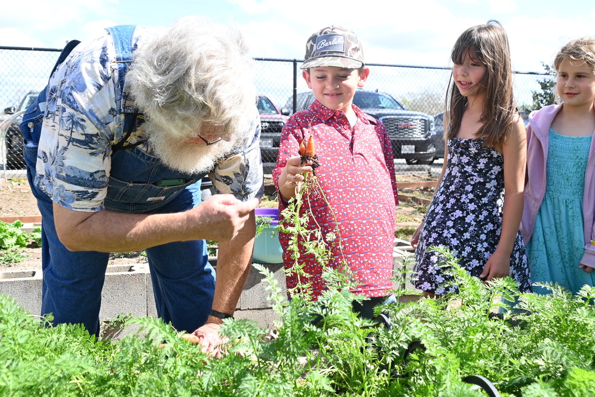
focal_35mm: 36
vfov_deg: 36.9
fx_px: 595
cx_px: 298
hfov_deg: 53.1
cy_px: 198
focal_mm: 24
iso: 140
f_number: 5.6
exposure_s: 1/250
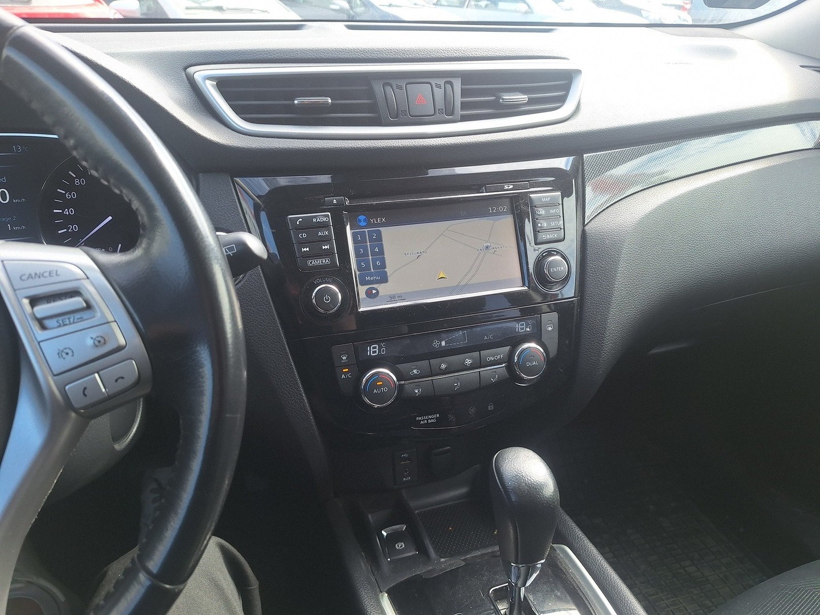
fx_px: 545
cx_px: 410
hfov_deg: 73.9
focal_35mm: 23
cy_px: 308
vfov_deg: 58.9
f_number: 1.8
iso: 40
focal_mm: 5.54
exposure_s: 1/272
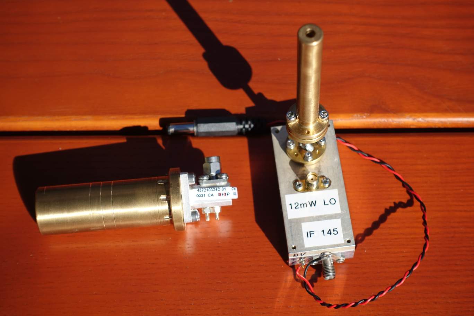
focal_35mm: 70
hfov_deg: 28.8
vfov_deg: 19.5
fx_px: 922
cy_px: 158
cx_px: 237
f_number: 4
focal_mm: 25.7
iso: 125
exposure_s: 1/125
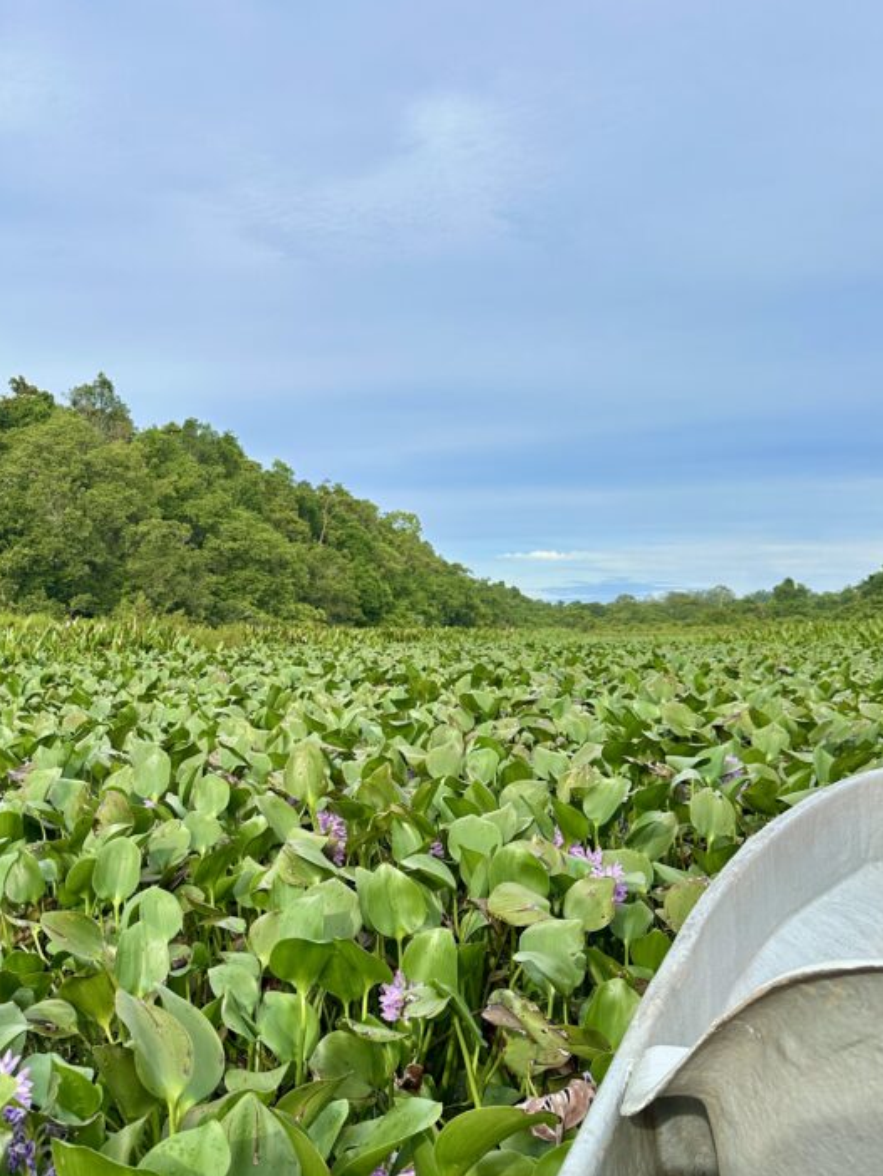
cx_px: 307
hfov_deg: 40.3
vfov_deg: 52.6
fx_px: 1190
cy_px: 630
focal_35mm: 35
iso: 80
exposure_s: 1/3155
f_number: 1.78
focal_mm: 6.86
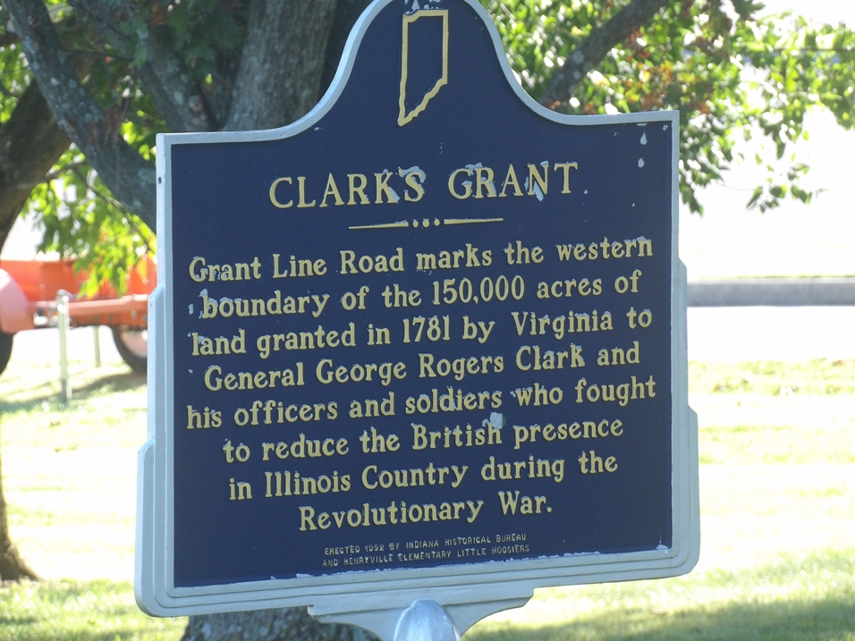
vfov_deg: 3.4
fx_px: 10818
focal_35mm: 438
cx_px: 431
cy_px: 299
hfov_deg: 4.5
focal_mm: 73.3
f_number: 4.2
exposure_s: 1/100
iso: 163
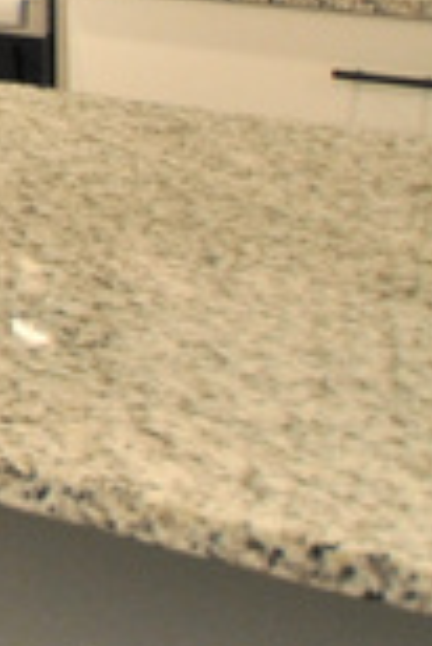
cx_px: -910
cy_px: -338
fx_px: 1796
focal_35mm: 100
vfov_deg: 18.1
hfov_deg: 9.9
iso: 220
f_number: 3.5
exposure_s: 1/30
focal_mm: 10
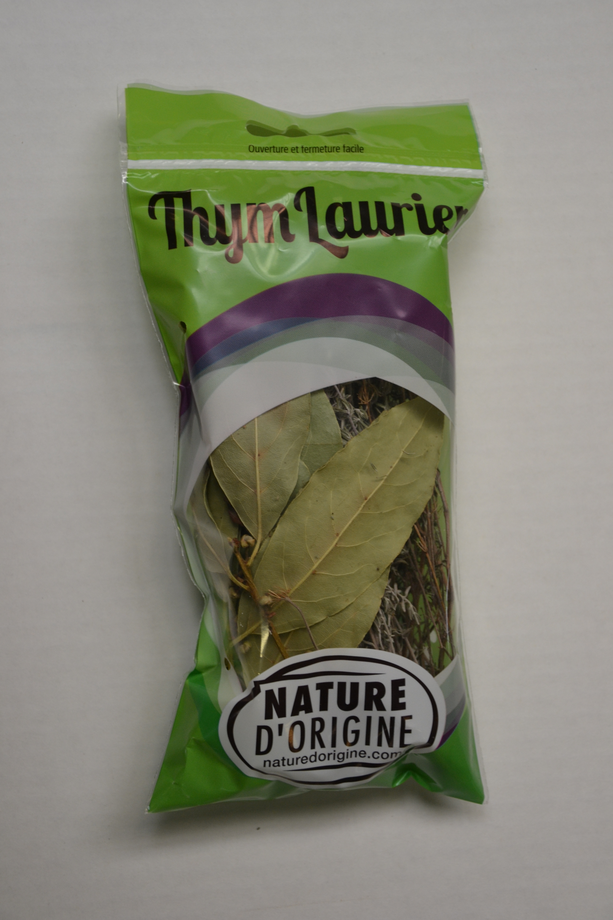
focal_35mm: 72
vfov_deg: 28.1
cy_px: 460
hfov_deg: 18.9
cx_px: 306
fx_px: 1839
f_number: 4.8
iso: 400
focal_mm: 48
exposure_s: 1/100
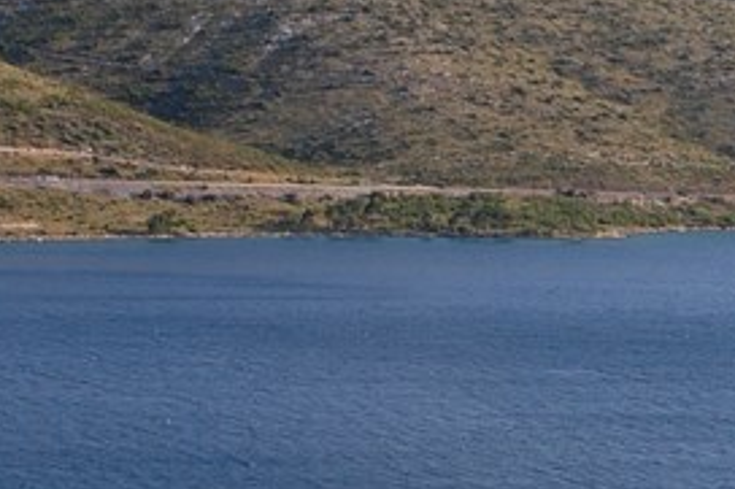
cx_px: 1039
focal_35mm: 179
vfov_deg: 7.6
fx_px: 3657
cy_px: 411
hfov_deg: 11.1
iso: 200
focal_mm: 27
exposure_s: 1/250
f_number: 8
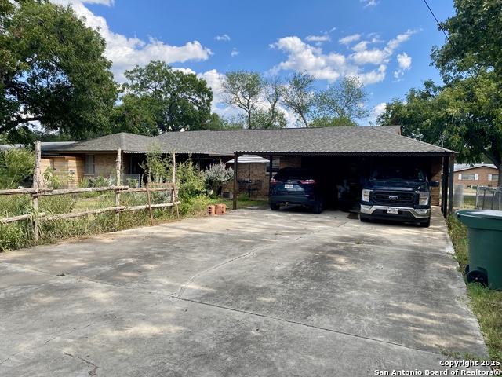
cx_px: 251
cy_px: 188
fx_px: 377
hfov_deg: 67.3
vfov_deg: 53.1
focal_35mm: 26
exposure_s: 1/1206
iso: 32
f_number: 1.8
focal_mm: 4.25
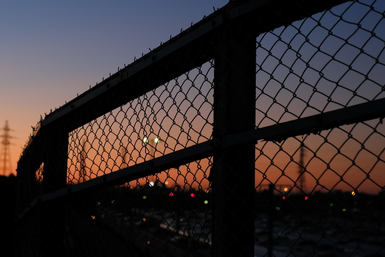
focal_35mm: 84
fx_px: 898
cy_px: 62
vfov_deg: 16.2
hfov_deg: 24.1
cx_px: 125
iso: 400
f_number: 3.2
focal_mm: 35
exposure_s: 1/28
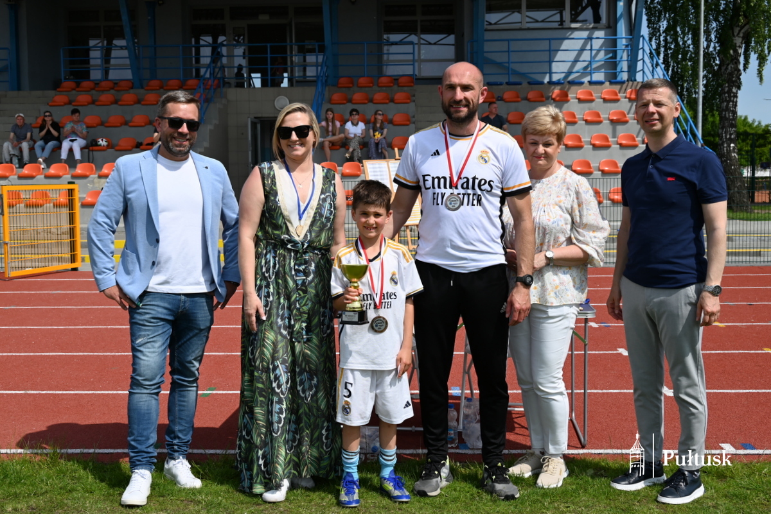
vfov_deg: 35.1
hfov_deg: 50.7
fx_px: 814
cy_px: 257
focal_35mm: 38
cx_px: 386
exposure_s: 1/500
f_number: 8
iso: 100
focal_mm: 38
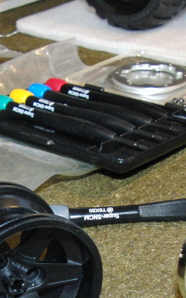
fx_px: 747
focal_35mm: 92
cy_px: 216
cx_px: 36
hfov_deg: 14.1
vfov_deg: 22.4
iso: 400
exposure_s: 1/60
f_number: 3.8
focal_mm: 7.3
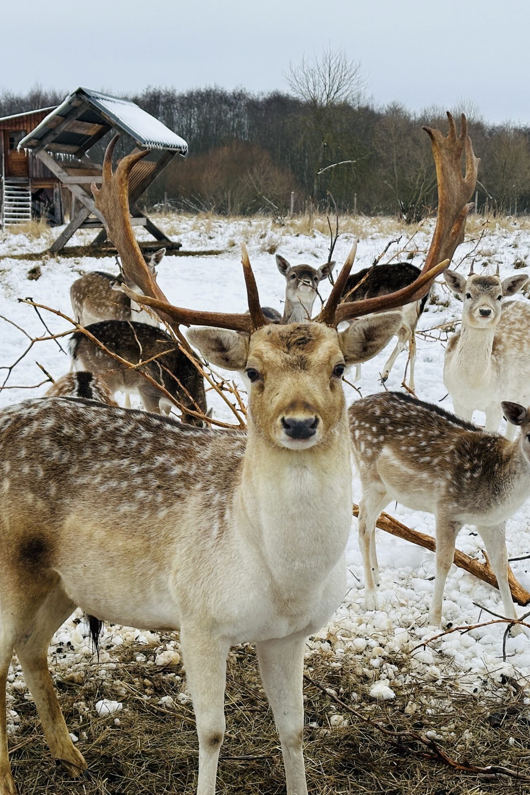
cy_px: 397
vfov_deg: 30.1
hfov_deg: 20.2
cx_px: 177
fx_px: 1479
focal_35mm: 67
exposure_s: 1/850
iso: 64
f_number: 1.78
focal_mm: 6.86
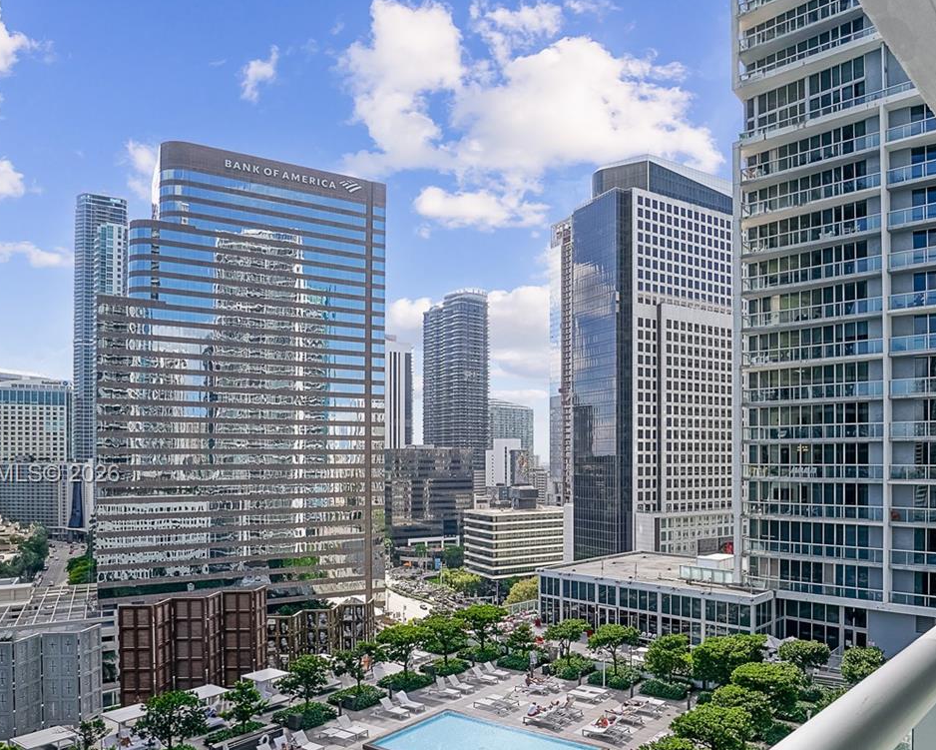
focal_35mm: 24
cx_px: 608
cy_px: 475
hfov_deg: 68.7
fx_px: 665
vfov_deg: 58.0
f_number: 8
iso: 160
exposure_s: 1/500
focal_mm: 10
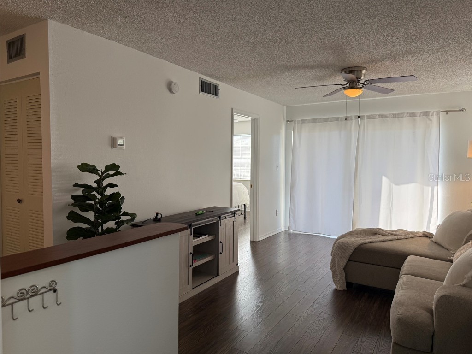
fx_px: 327
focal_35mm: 24
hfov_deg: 71.6
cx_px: 236
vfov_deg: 56.8
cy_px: 177
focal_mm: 6.76
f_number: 1.78
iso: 100
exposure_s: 1/407
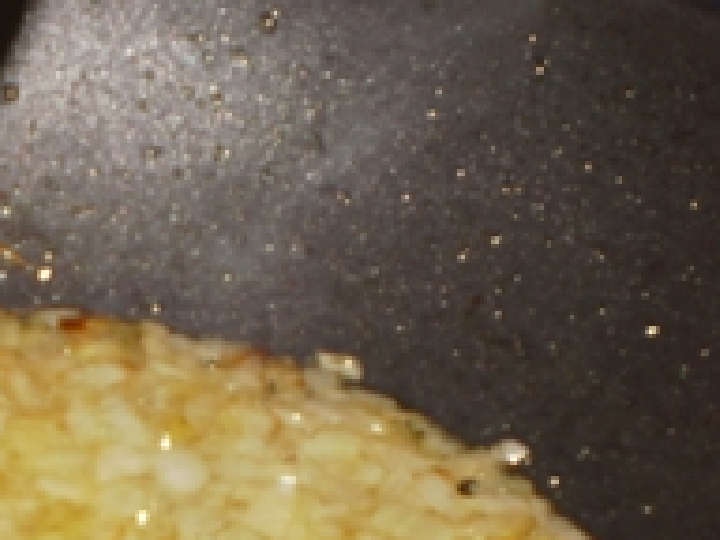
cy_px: 587
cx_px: -56
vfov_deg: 14.6
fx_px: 2059
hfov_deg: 19.1
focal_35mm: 99
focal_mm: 6.3
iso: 125
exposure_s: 1/30
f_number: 3.1
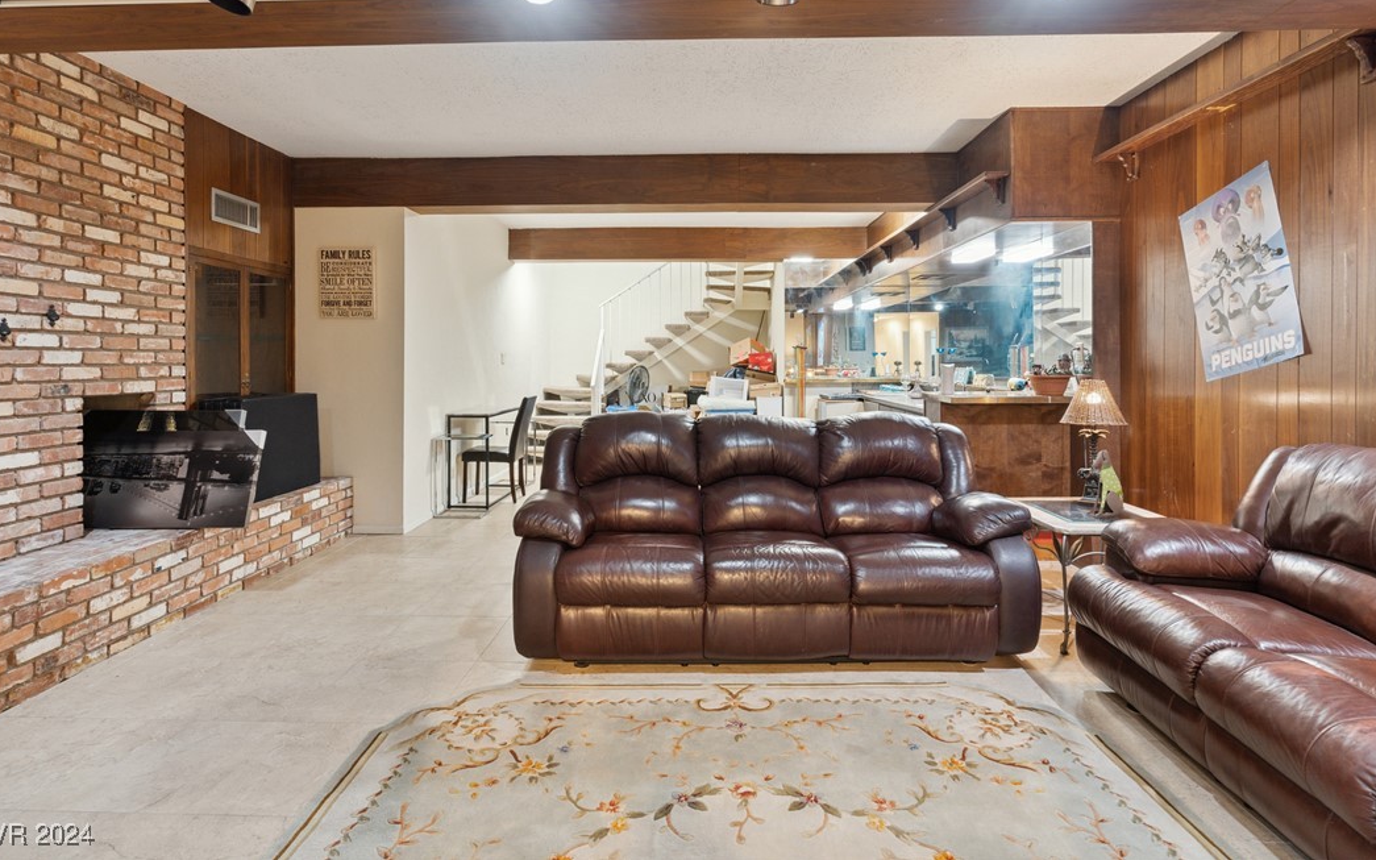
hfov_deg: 91.1
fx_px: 675
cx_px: 681
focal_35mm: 18
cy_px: 385
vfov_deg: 64.8
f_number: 7.1
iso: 500
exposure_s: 1/2
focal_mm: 17
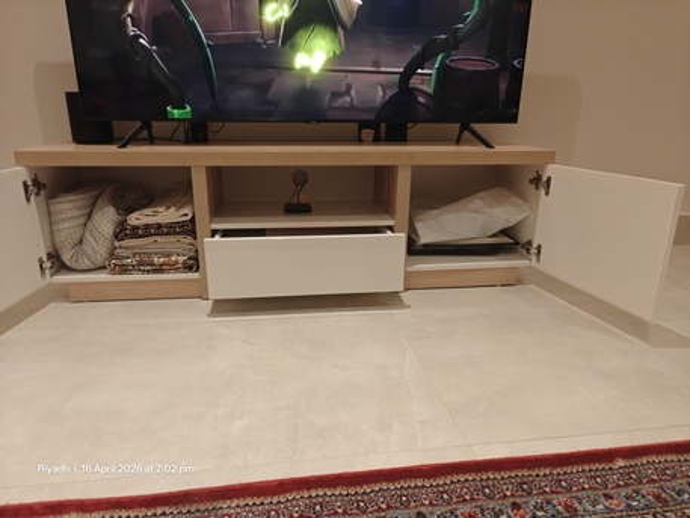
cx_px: 345
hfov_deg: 73.9
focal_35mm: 23
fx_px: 459
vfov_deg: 58.9
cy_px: 259
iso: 640
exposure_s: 1/120
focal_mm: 6.06
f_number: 1.6
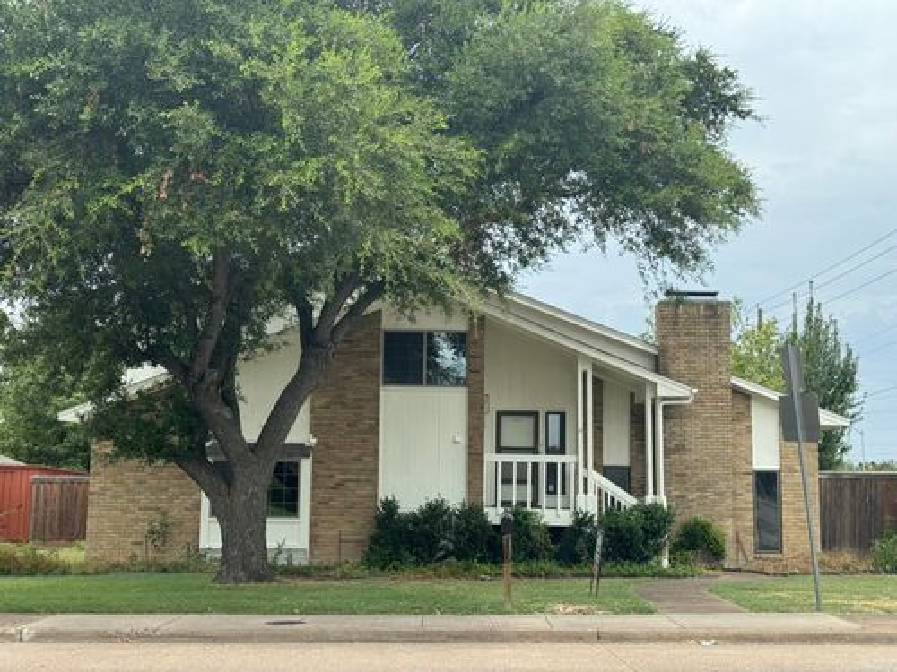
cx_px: 448
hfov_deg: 39.7
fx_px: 1244
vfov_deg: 30.3
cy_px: 336
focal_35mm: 48
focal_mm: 6.76
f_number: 1.78
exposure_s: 1/1869
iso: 64
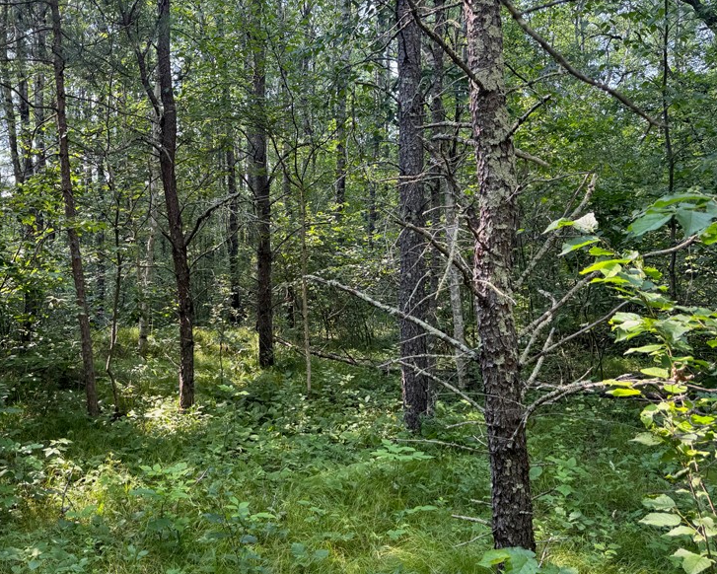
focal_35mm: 33
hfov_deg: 53.3
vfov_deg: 44.5
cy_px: 306
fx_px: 700
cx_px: 248
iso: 80
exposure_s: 1/121
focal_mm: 6.76
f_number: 1.78
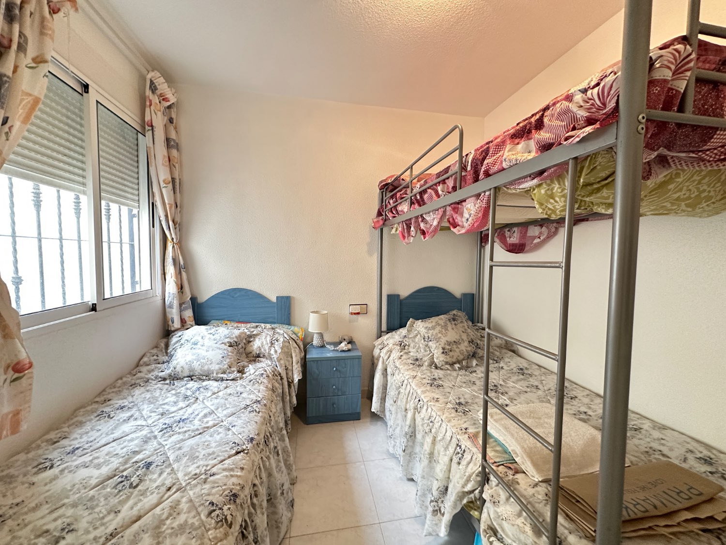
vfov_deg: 85.7
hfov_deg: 102.1
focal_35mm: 14
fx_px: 294
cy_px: 272
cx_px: 363
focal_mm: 2.22
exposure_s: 1/50
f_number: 2.2
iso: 500
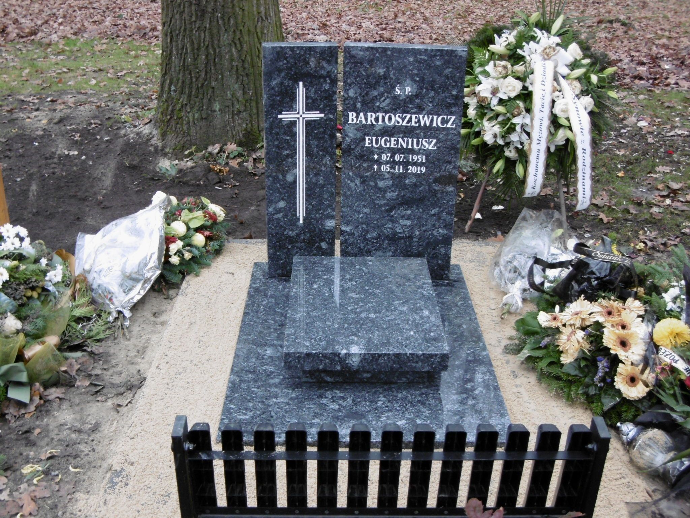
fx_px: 857
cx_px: 345
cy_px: 259
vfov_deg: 33.6
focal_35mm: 43
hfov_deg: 43.9
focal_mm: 7.7
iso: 250
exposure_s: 1/60
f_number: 3.8
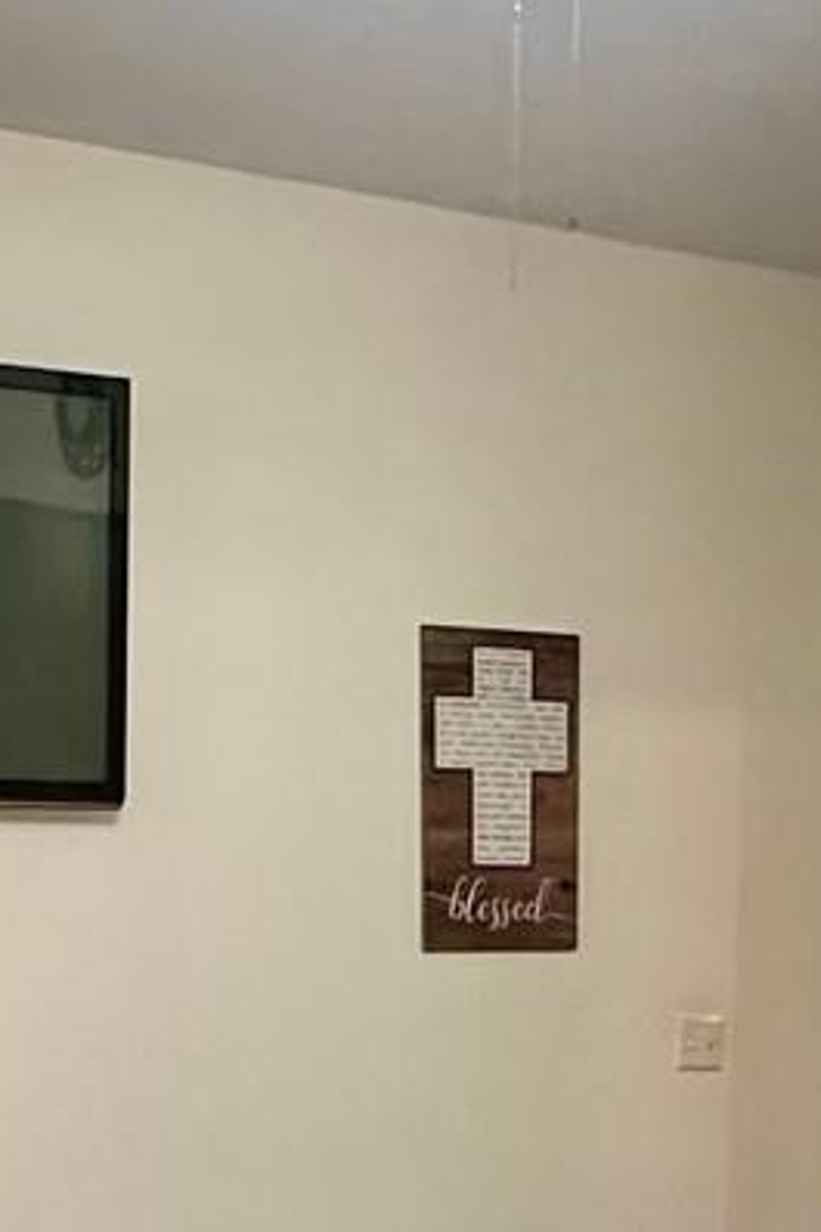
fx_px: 2568
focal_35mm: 75
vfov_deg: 24.8
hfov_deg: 18.1
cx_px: 514
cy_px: 1405
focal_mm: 2.22
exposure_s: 1/60
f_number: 2.2
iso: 400
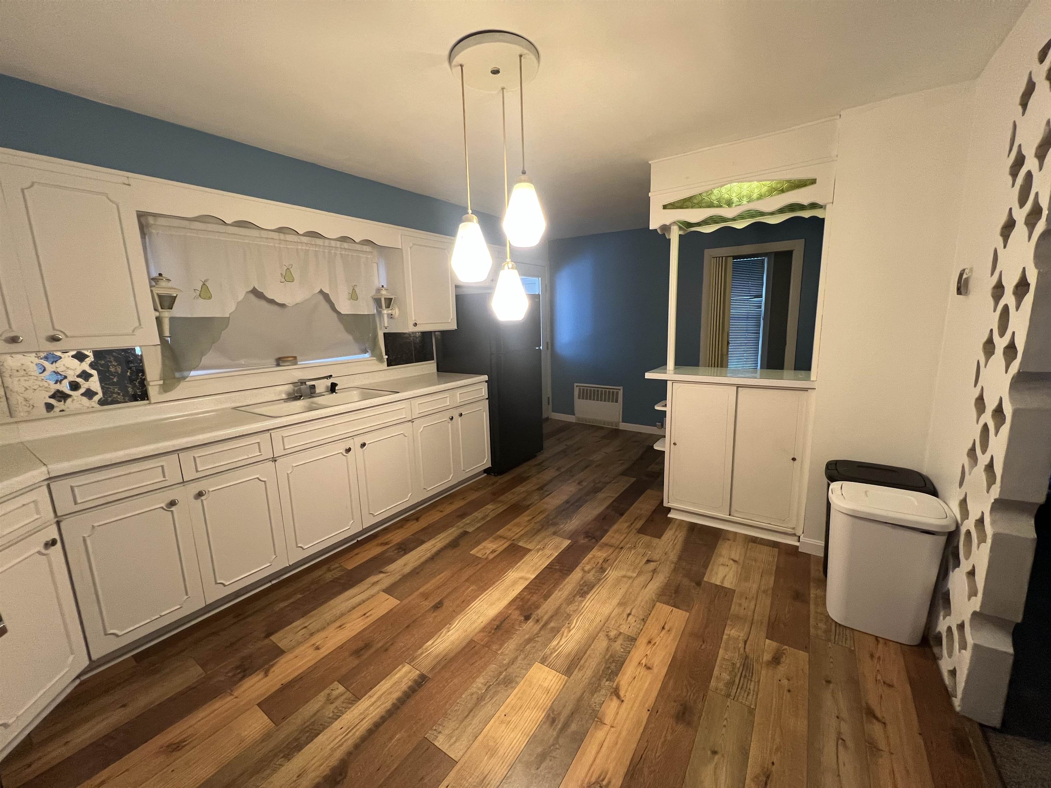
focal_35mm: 13
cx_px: 526
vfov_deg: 89.9
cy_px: 394
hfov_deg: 106.2
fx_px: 395
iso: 250
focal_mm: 1.57
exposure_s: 1/60
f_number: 1.8
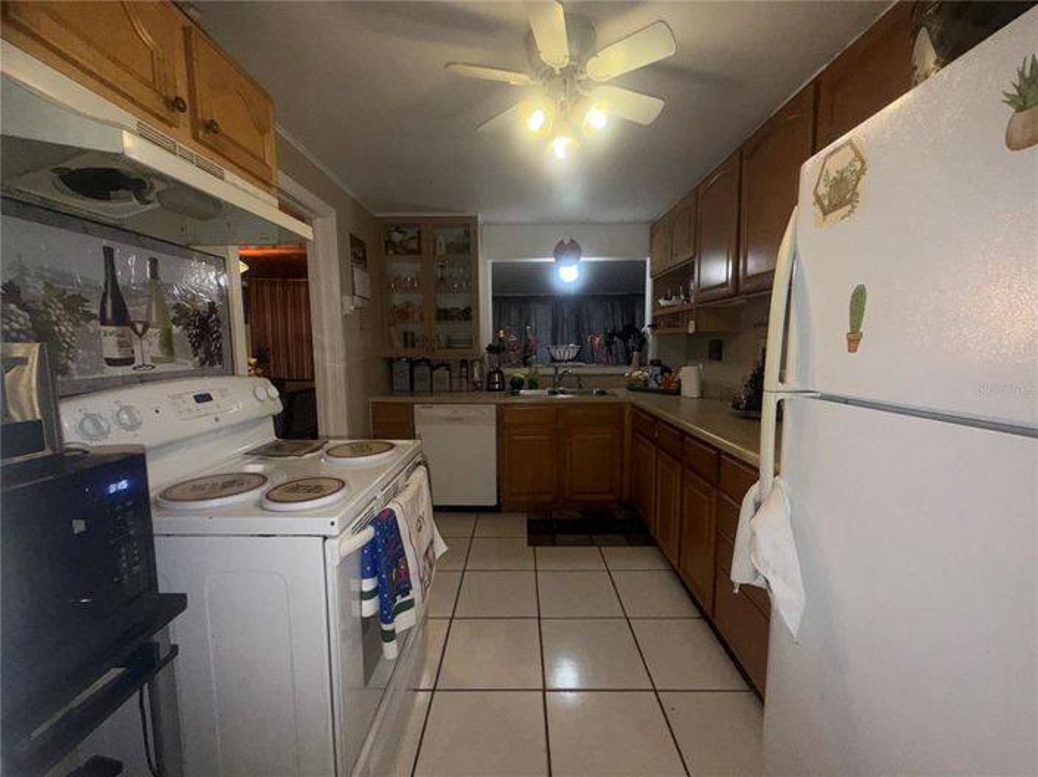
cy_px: 388
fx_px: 420
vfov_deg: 85.6
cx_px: 519
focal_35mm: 14
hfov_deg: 102.1
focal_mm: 2.22
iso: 100
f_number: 2.2
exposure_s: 1/60
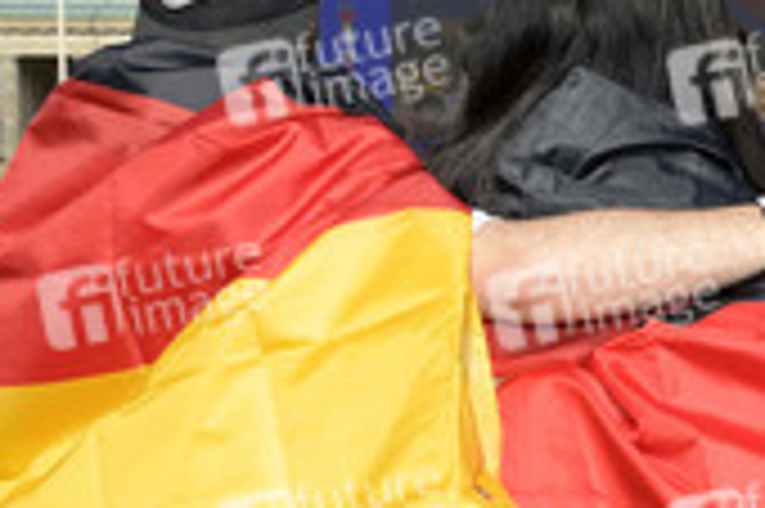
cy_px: 409
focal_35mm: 133
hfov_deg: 15.3
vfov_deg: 10.3
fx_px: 2823
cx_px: 664
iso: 200
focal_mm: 50
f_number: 10
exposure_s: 1/250
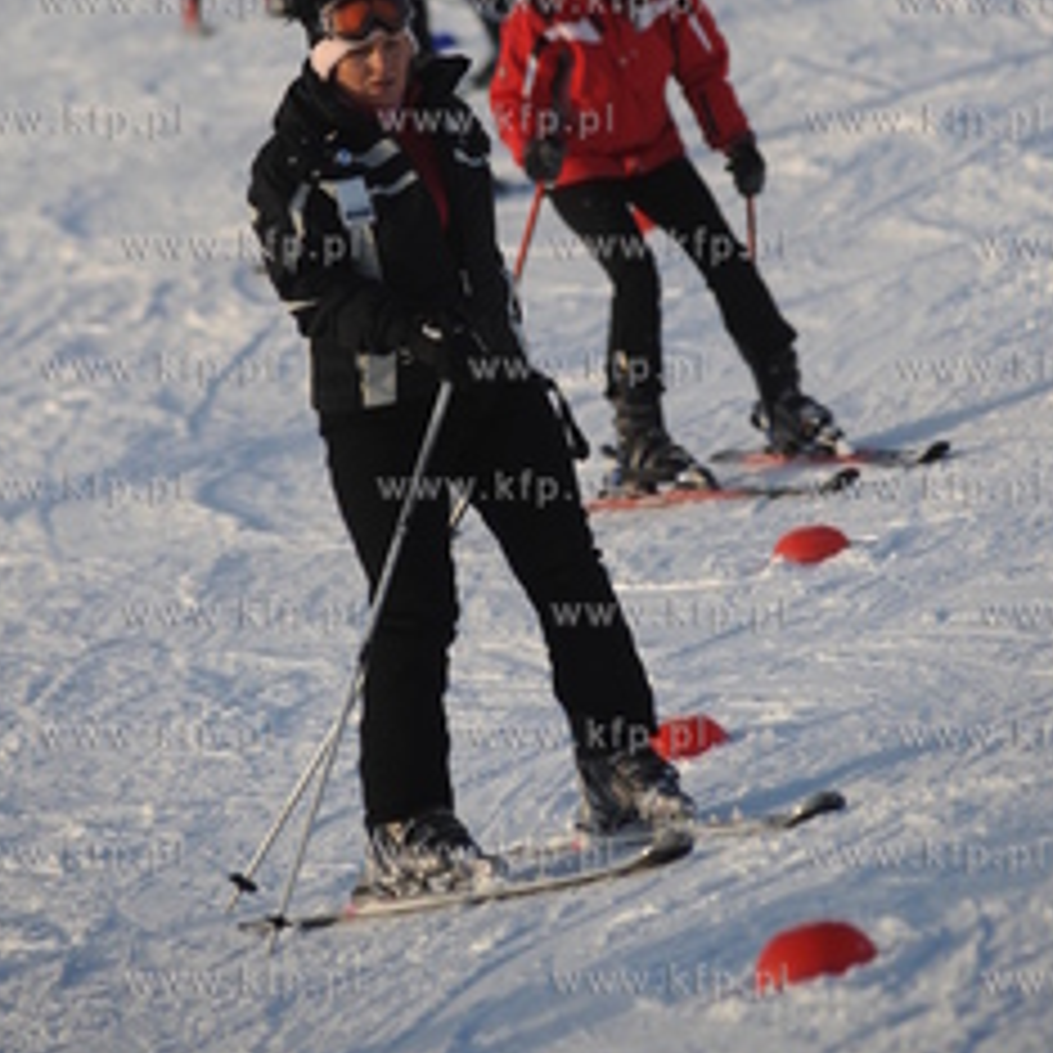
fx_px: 9981
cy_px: 238
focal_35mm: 290
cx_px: 526
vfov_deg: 6.0
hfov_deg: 6.0
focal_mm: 200
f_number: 5
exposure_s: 1/800
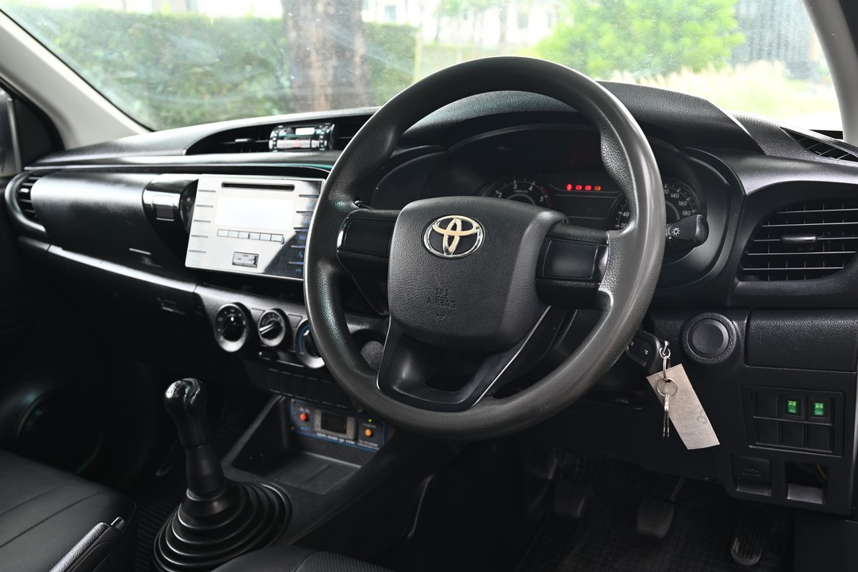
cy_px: 294
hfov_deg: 55.1
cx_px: 419
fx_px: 823
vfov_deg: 38.3
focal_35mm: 35
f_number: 5
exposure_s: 1/45
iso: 280
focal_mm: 33.5
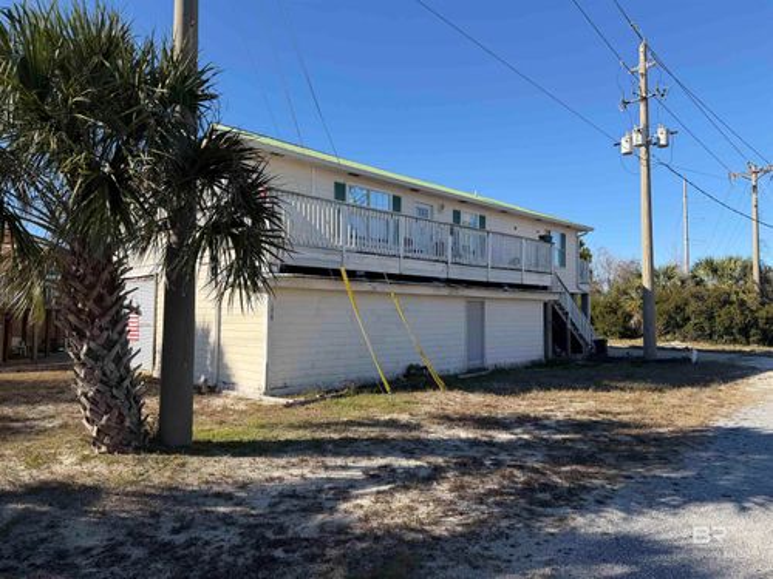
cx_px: 386
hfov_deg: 71.6
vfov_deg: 56.8
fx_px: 536
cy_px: 290
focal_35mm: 24
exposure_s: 1/3425
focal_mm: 6.76
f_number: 1.78
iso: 80
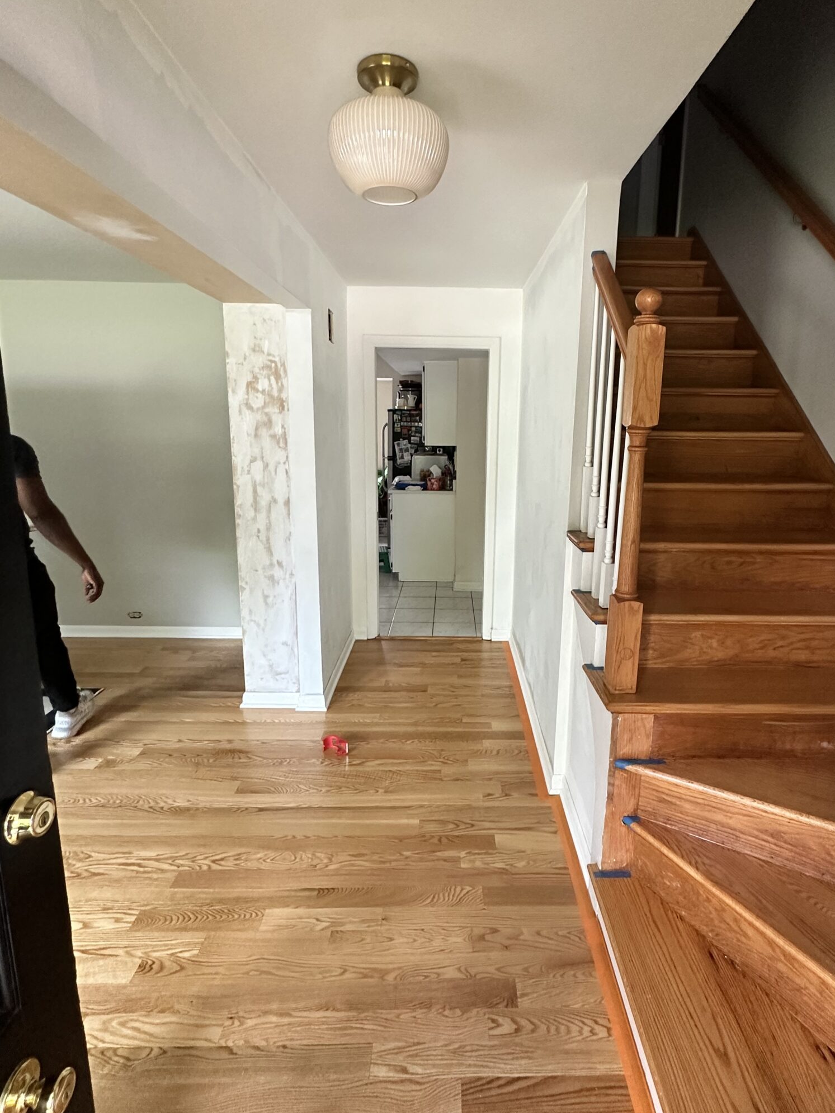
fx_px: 579
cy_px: 526
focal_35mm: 18
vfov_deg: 87.7
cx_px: 456
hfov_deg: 71.4
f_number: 2.2
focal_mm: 2.22
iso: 320
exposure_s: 1/88
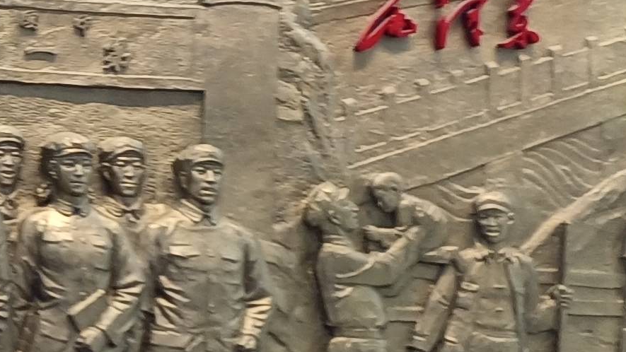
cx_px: -203
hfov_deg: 15.9
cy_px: 193
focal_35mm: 128
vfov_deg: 9.5
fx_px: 2125
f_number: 1.8
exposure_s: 1/33.3
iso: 176
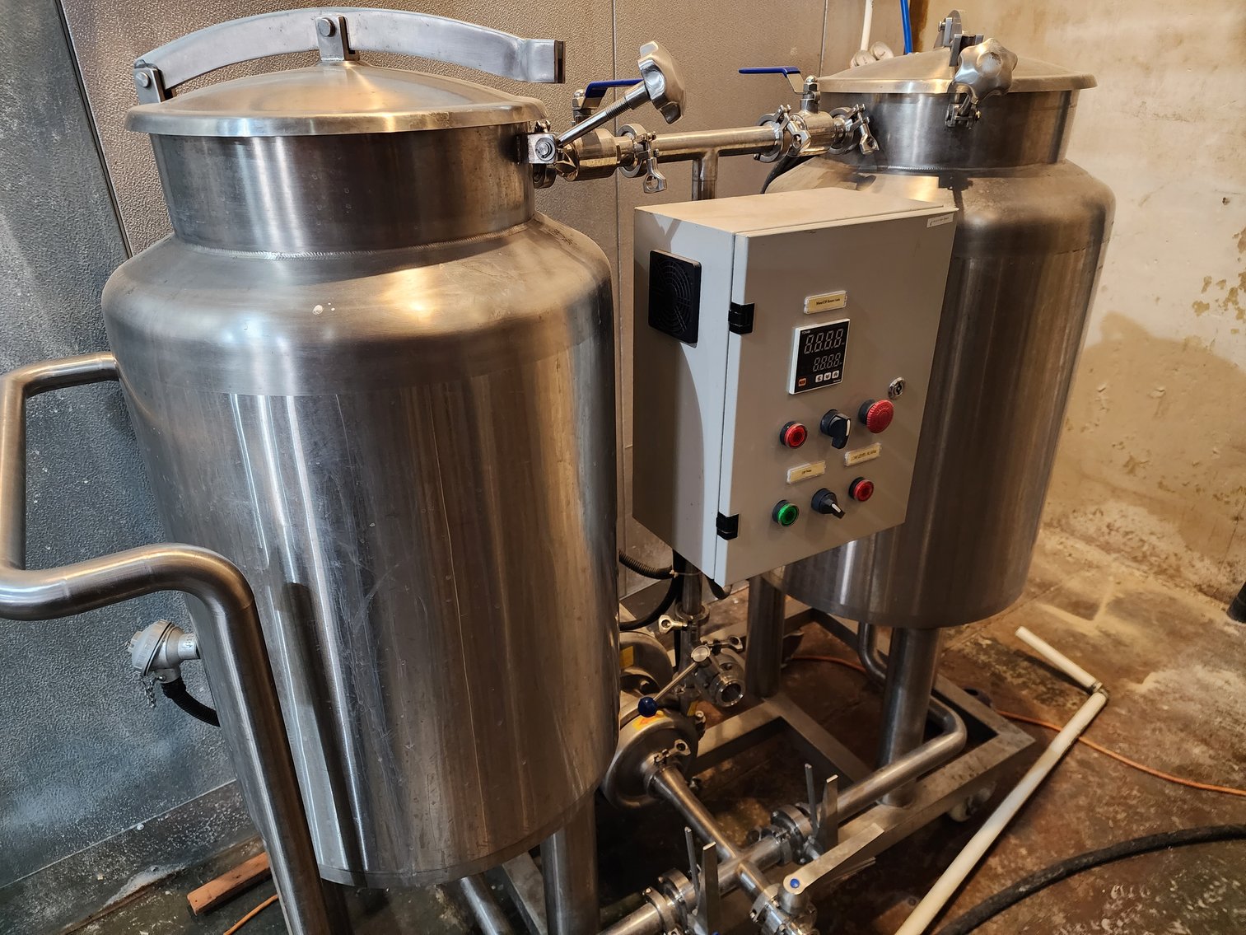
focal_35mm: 23
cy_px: 468
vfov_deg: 58.9
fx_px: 828
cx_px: 623
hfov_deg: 73.9
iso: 800
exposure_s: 1/24
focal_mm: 6.4
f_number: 1.8
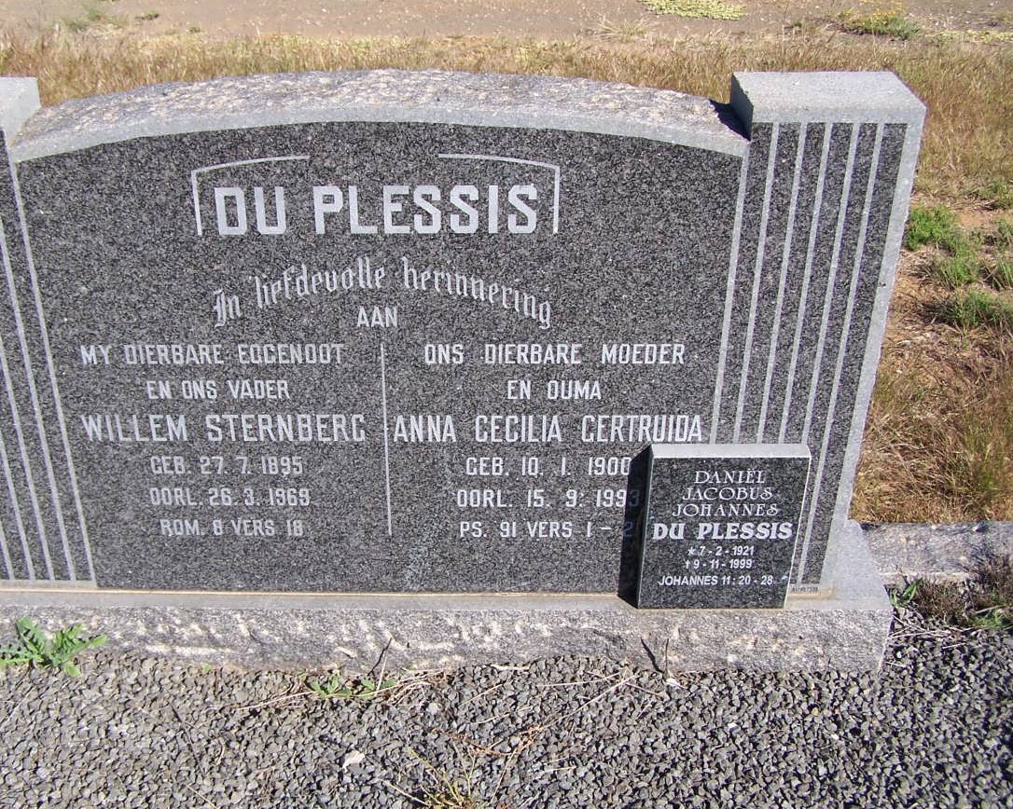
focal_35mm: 41
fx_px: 1229
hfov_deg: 44.7
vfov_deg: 36.5
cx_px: 455
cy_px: 395
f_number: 4
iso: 80
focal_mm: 6.3
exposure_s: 1/750
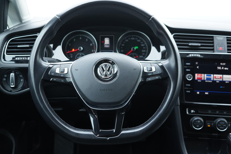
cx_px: 116
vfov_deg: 36.9
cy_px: 77
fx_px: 231
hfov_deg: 53.1
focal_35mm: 36
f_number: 2.8
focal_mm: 24
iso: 400
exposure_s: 1/40
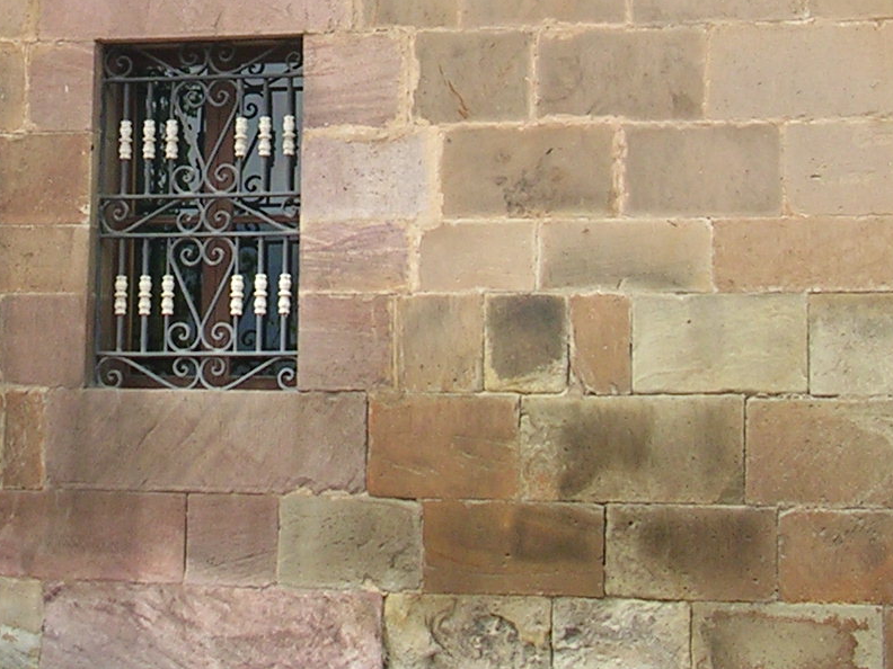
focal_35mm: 119
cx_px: 165
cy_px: -87
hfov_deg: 16.4
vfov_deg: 12.2
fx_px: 3070
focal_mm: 7.1
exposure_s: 1/466
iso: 50
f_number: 3
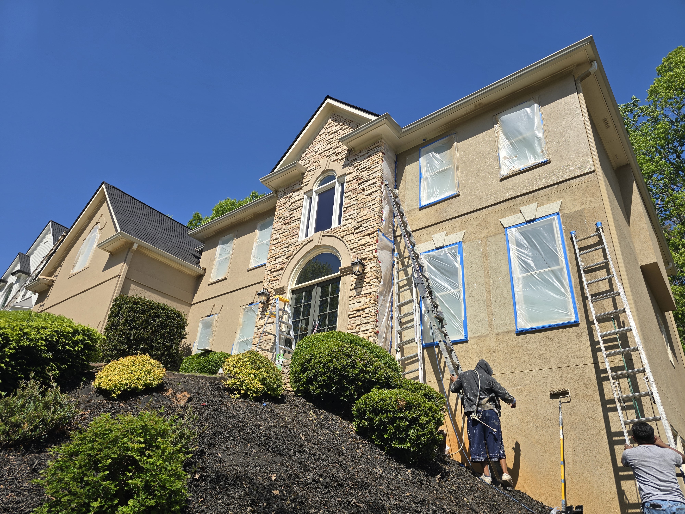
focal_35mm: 23
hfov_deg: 73.9
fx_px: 455
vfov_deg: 58.9
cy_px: 257
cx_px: 342
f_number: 1.7
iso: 12
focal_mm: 6.3
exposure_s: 1/1036
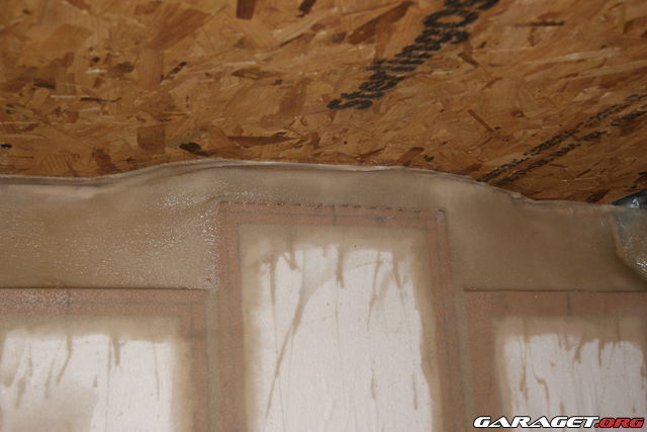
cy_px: 216
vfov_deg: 25.8
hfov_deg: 37.8
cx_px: 324
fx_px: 944
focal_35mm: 52
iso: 400
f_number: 5
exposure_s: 1/60
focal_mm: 35
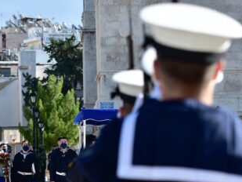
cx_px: -4
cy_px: 167
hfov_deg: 9.4
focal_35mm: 209
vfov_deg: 7.1
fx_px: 1462
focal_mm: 70
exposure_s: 1/640
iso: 100
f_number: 4.5
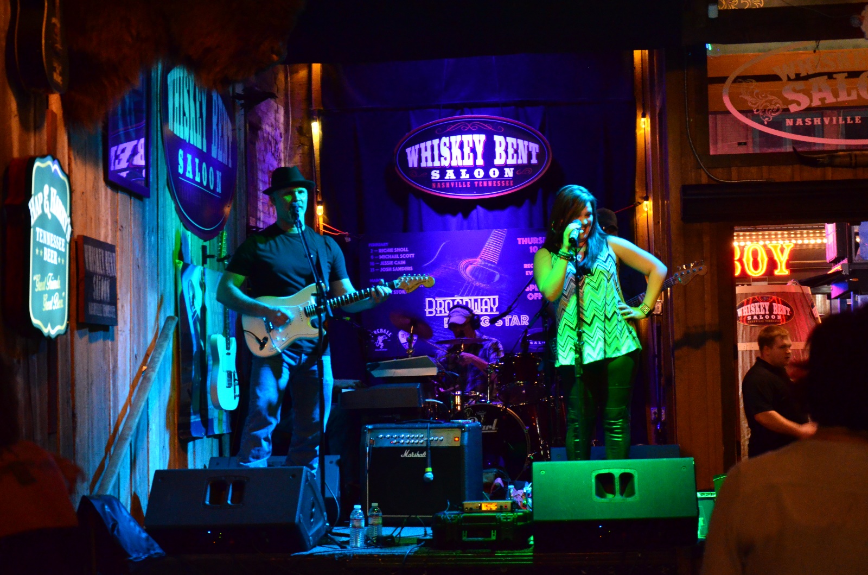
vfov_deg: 18.1
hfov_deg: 27.1
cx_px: 434
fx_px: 1804
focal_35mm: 75
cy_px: 288
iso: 3200
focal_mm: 50
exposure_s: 1/25
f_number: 5
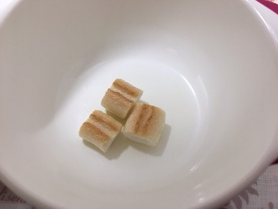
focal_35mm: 29
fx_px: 233
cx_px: 139
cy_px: 104
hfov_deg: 61.7
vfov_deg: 48.2
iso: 32
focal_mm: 4.15
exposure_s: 1/30
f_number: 2.2
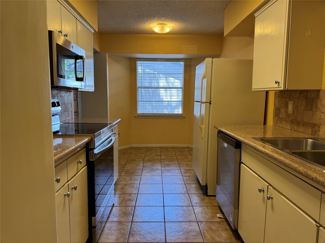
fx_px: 225
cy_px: 122
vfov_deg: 56.8
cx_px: 162
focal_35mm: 24
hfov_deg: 71.6
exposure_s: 1/120
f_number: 1.78
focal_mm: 6.76
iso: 125
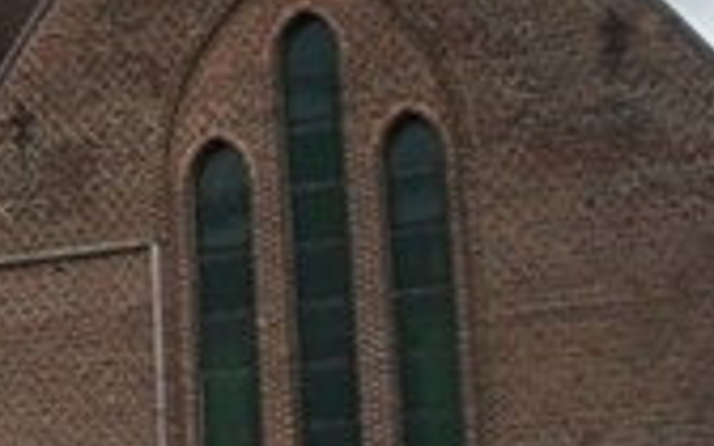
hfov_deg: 16.2
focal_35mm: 121
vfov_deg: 10.8
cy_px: 157
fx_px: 2355
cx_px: -251
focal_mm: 5.7
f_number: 2.9
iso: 80
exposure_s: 1/800
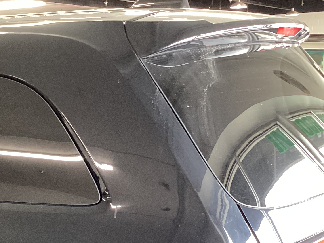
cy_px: 270
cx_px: 88
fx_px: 646
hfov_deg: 27.8
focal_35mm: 69
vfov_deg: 20.3
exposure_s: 1/40
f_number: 2.4
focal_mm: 3.3
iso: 250
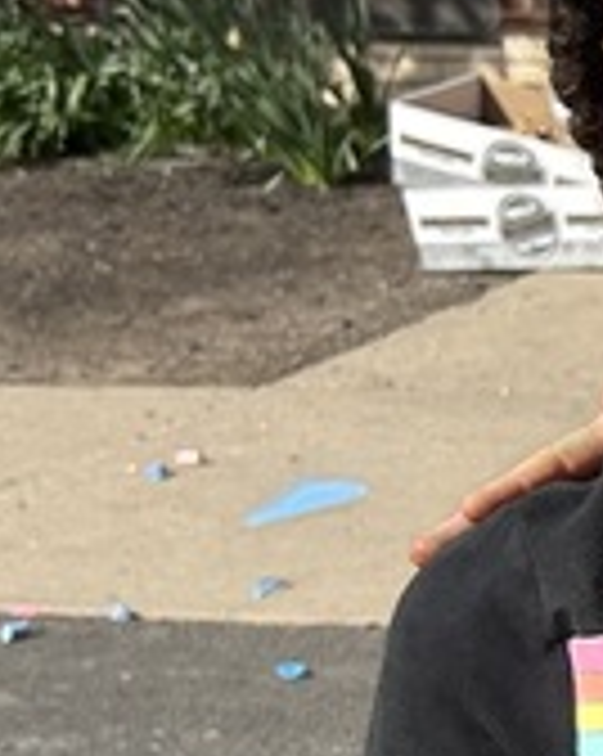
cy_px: 927
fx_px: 3464
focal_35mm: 155
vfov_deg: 12.2
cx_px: 1557
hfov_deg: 8.8
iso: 50
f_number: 1.5
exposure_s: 1/3356
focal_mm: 5.7
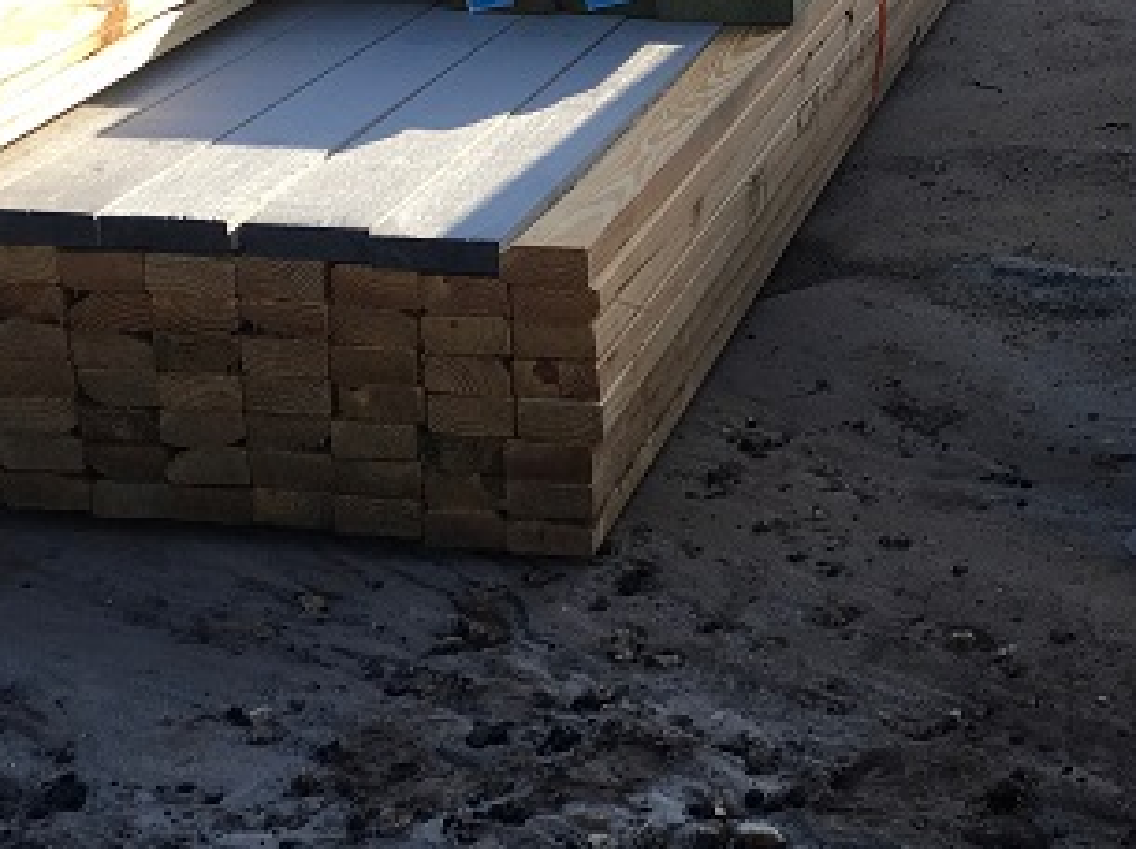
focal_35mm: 73
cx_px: 847
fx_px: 2393
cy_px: 393
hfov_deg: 26.4
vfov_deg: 20.1
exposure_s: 1/553
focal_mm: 4.15
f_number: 2.2
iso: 25
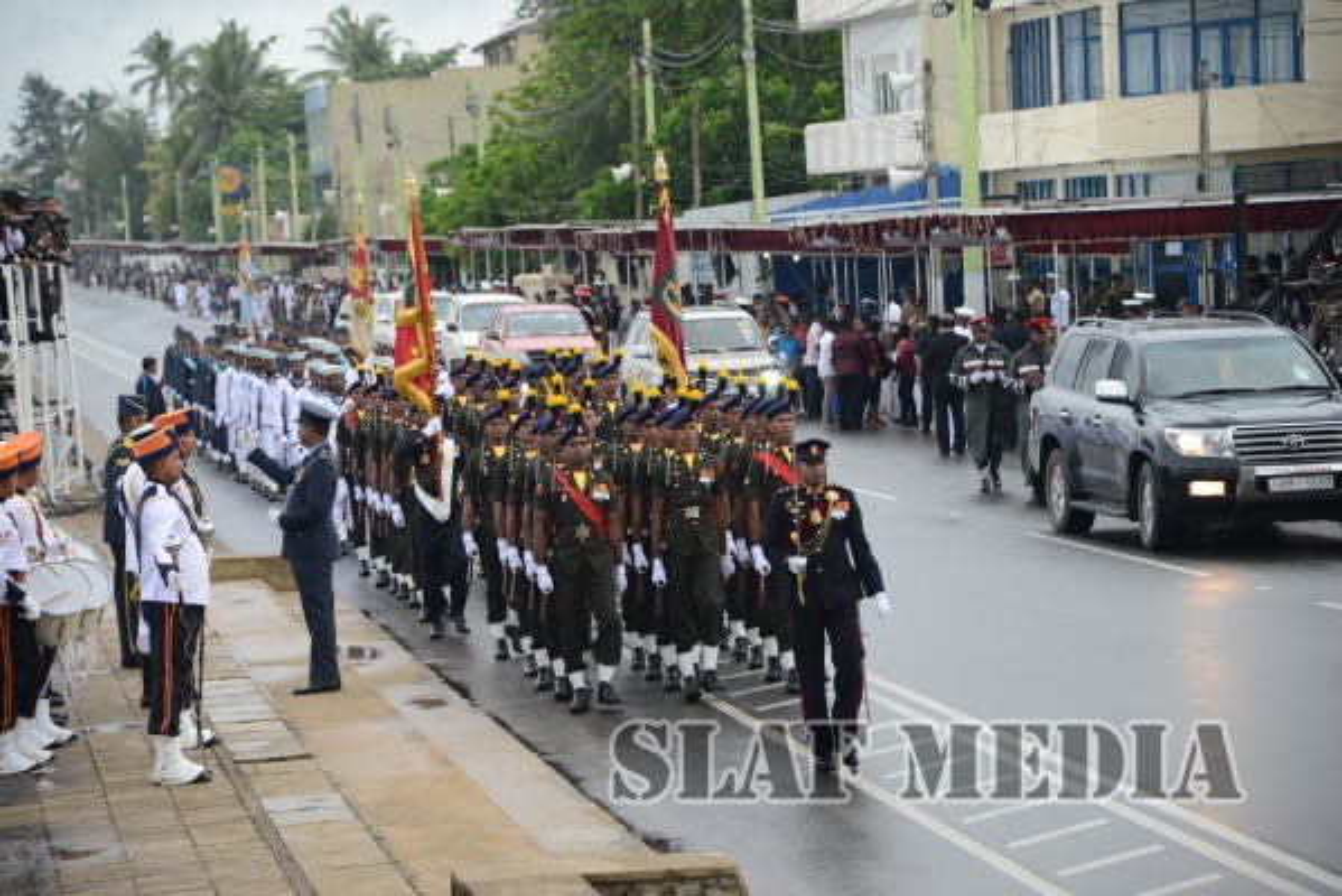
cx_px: 671
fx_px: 5035
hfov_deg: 15.2
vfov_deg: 10.2
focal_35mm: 135
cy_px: 448
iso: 250
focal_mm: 135
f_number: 5.6
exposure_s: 1/125
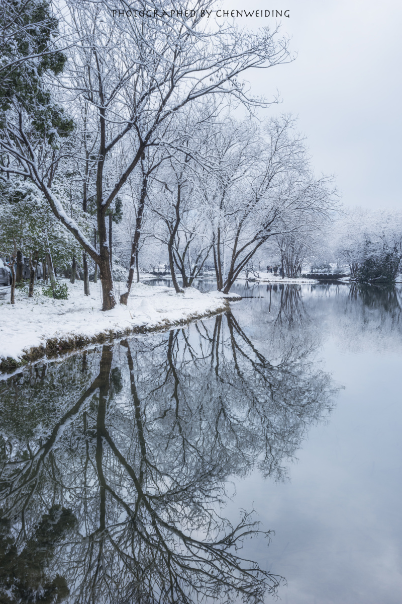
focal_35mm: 35
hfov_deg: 37.9
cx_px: 201
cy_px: 302
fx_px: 586
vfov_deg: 54.4
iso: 100
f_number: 16
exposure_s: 1/30
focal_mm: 35
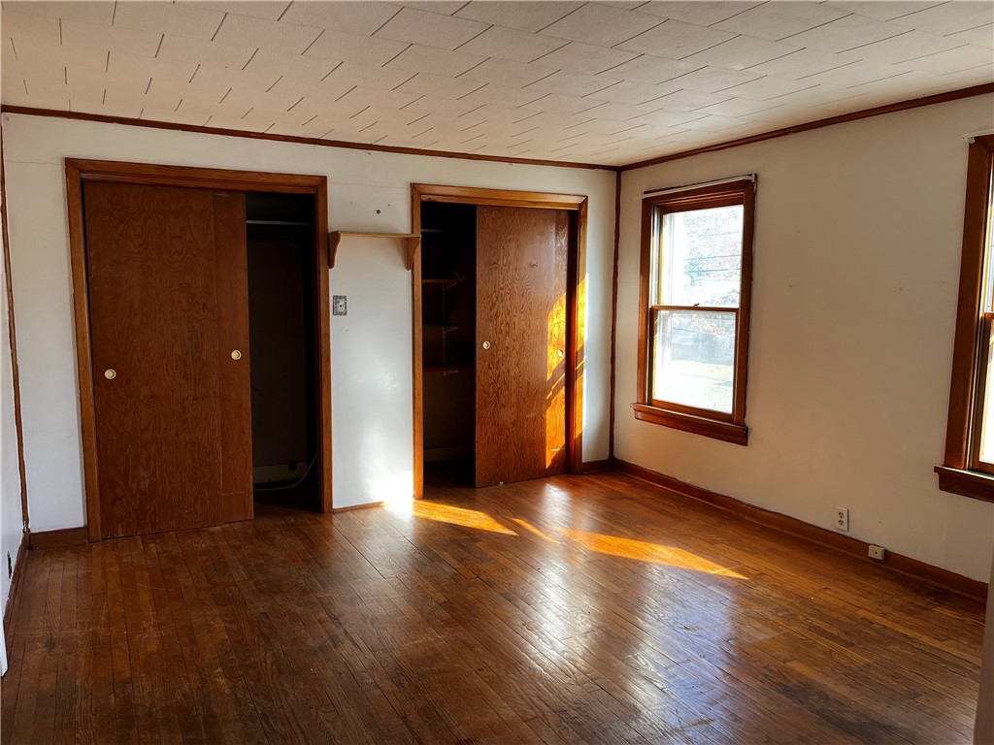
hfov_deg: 67.3
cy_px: 372
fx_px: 747
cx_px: 497
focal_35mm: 26
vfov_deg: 53.1
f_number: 1.6
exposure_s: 1/121
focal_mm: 5.1
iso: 50
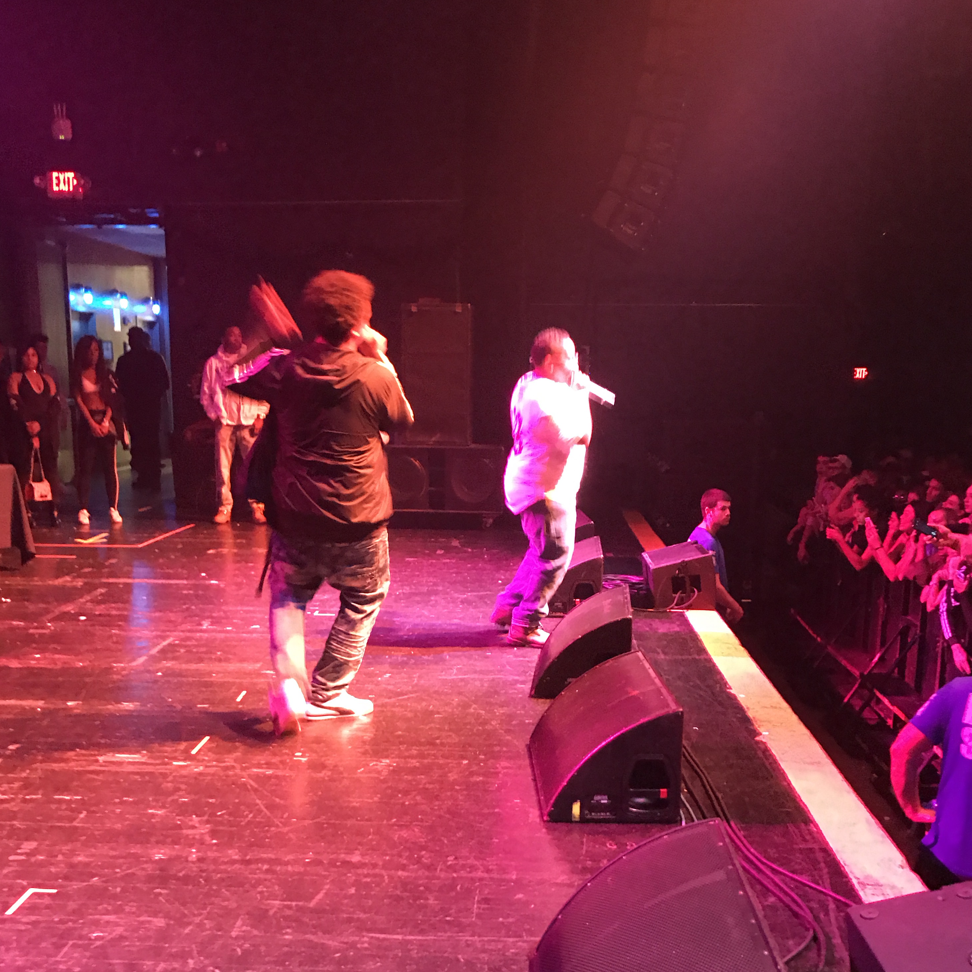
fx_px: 1080
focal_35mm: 34
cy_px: 592
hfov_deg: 48.4
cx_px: 481
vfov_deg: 48.1
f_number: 1.8
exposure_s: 1/4
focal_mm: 3.99
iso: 160
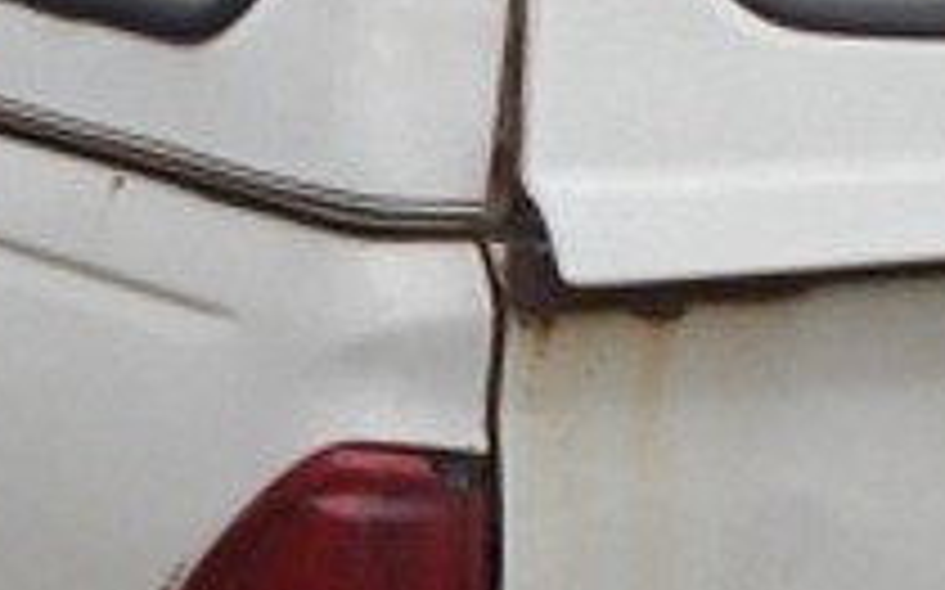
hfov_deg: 13.0
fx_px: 4118
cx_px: 79
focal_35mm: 160
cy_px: 376
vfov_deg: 8.2
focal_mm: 4.6
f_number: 8
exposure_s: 1/125
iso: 80
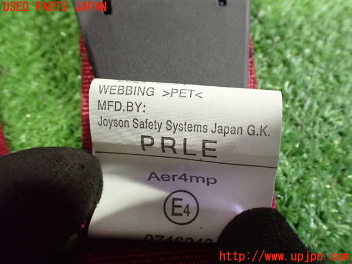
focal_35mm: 30
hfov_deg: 60.0
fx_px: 305
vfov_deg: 46.8
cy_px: 132
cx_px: 176
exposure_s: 1/30
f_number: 2.3
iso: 1250
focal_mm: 5.4
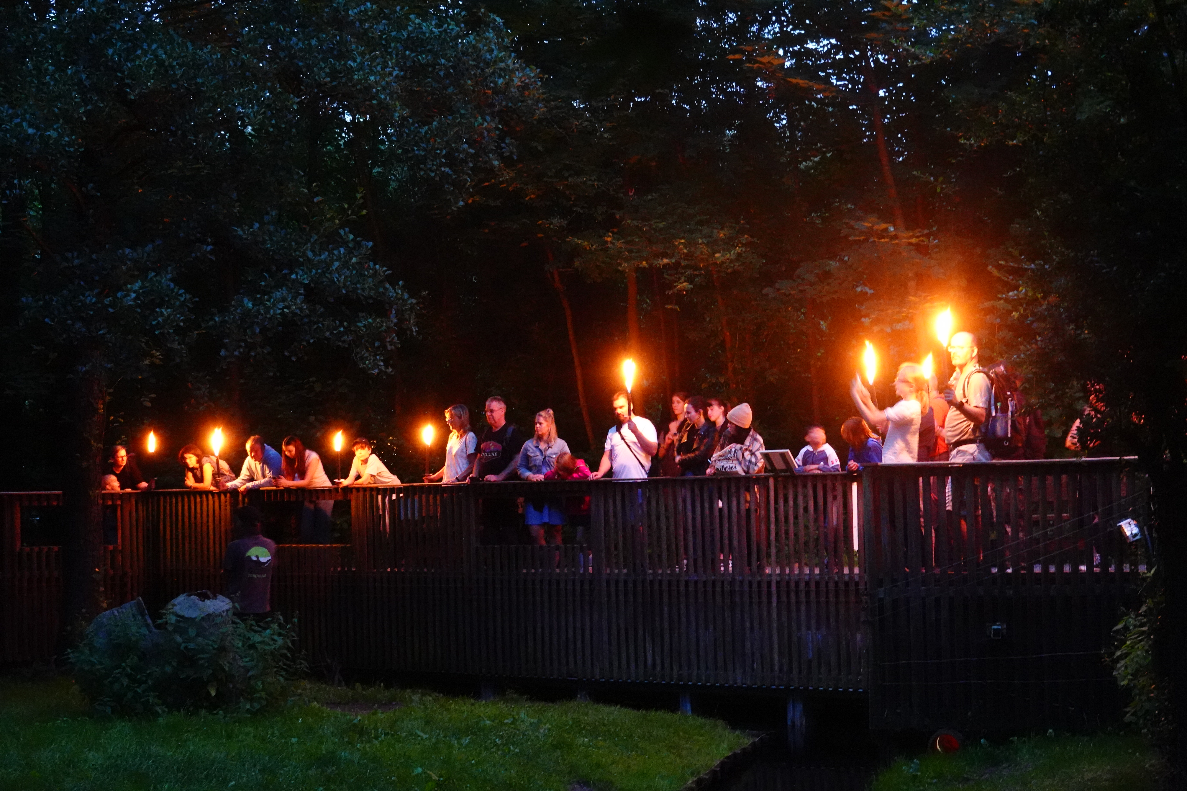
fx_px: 2143
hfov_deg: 31.0
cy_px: 396
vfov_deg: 20.9
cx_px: 594
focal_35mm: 65
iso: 3200
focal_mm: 23.86
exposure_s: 1/3
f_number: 4
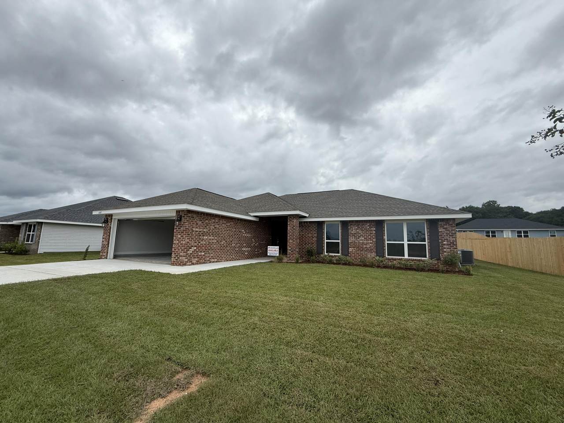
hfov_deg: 102.1
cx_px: 282
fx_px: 228
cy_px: 212
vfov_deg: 85.7
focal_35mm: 14
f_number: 2.2
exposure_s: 1/1795
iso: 50
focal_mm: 2.22
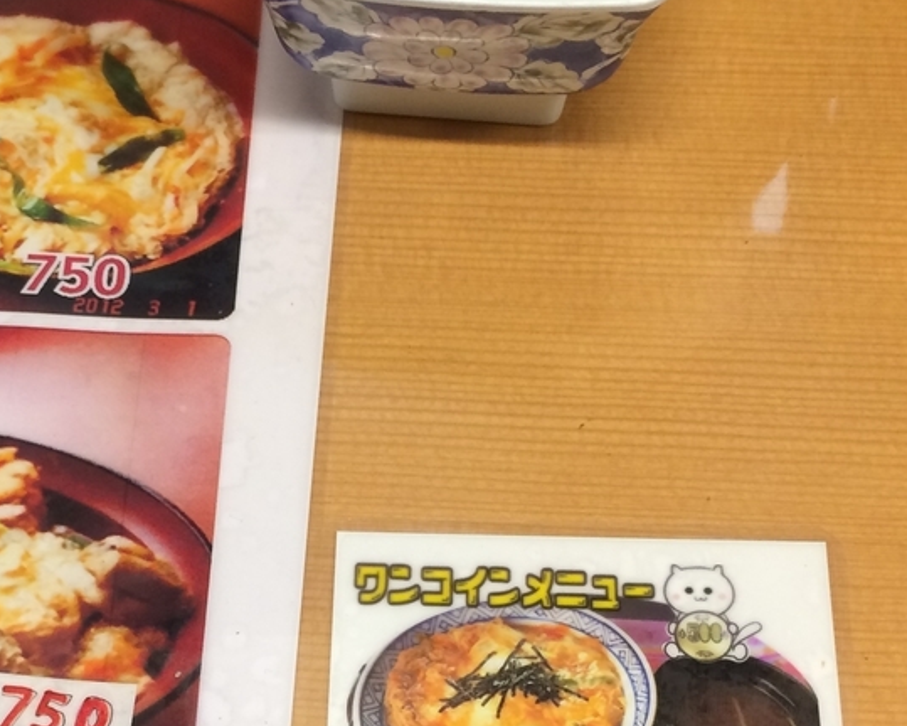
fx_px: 1691
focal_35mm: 63
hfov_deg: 29.7
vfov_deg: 23.4
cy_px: 699
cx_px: 263
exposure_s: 1/30
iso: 80
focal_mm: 4.15
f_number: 2.2
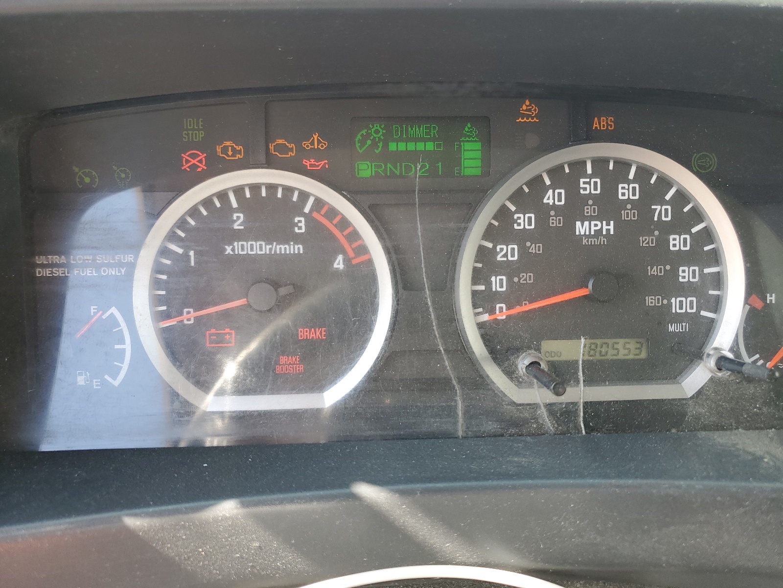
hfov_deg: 67.3
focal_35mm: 26
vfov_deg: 53.1
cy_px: 294
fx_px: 588
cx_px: 392
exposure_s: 1/128
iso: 50
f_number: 1.5
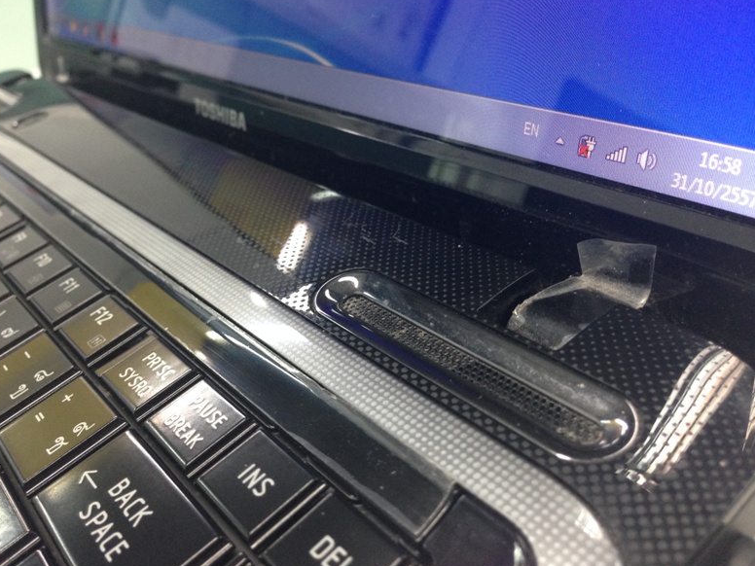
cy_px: 279
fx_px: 742
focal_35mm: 34
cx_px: 367
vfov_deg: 41.8
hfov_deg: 53.9
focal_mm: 4.12
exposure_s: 1/20
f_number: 2.4
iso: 160
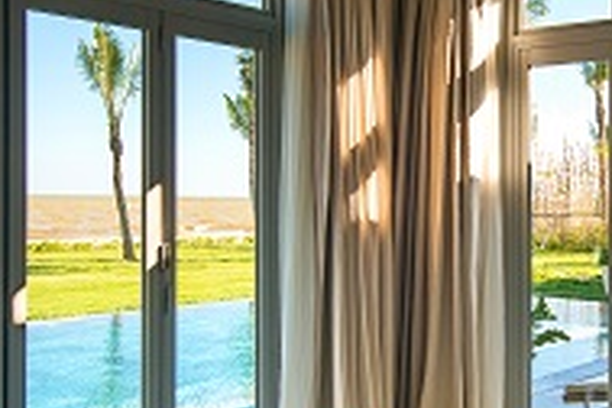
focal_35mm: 52
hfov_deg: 37.3
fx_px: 884
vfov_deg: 26.0
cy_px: 222
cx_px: 457
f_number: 7.1
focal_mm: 14
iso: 640
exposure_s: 1/200
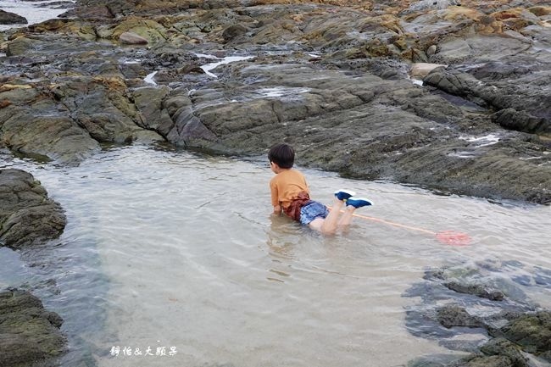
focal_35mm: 46
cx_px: 276
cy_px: 184
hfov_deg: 42.8
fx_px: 704
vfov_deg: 29.2
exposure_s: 1/50
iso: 250
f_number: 4
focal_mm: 16.86
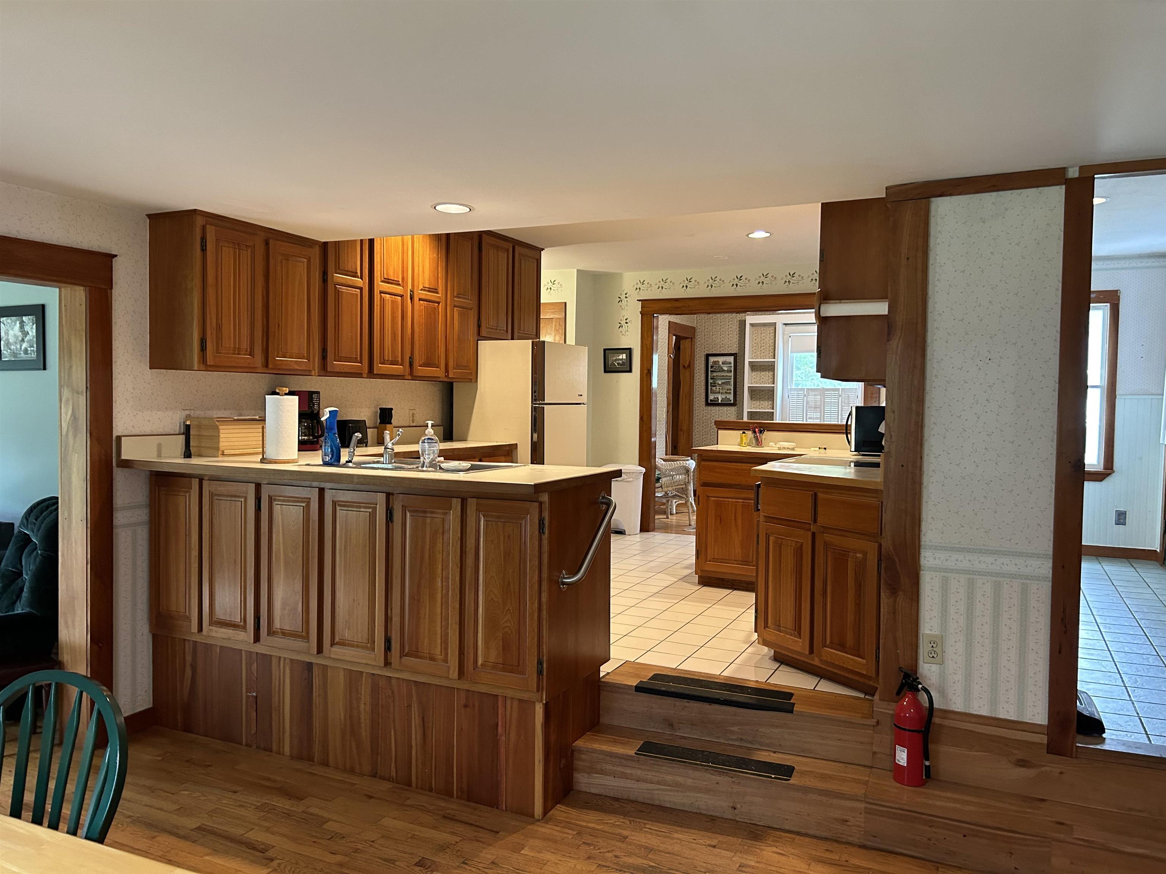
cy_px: 437
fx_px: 876
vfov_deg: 53.1
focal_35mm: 26
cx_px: 583
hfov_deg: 67.3
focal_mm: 5.7
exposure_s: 1/60
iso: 320
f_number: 1.5
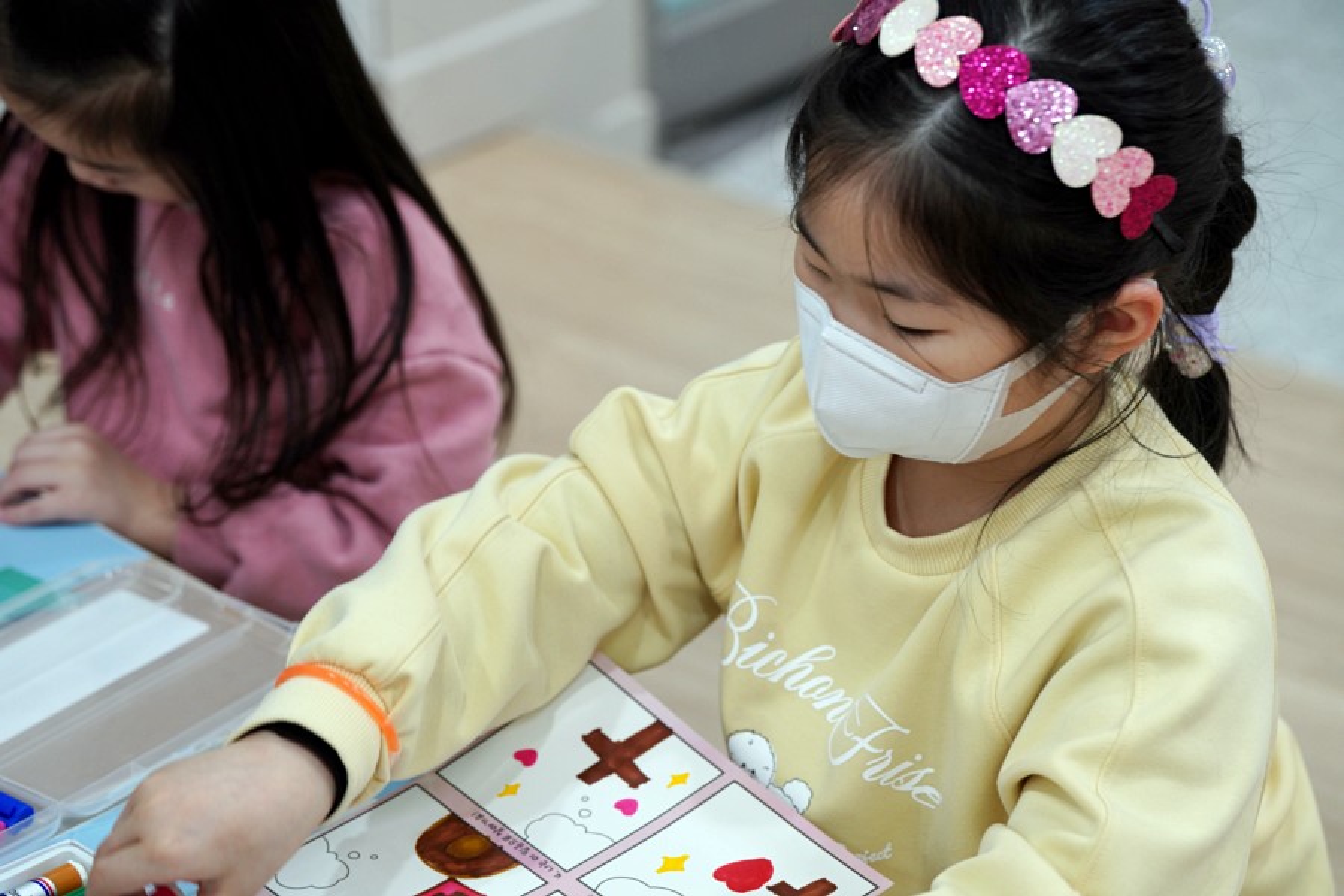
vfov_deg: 13.3
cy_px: 448
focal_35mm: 103
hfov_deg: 19.8
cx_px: 672
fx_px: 3845
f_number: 4
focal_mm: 103
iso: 1250
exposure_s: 1/160
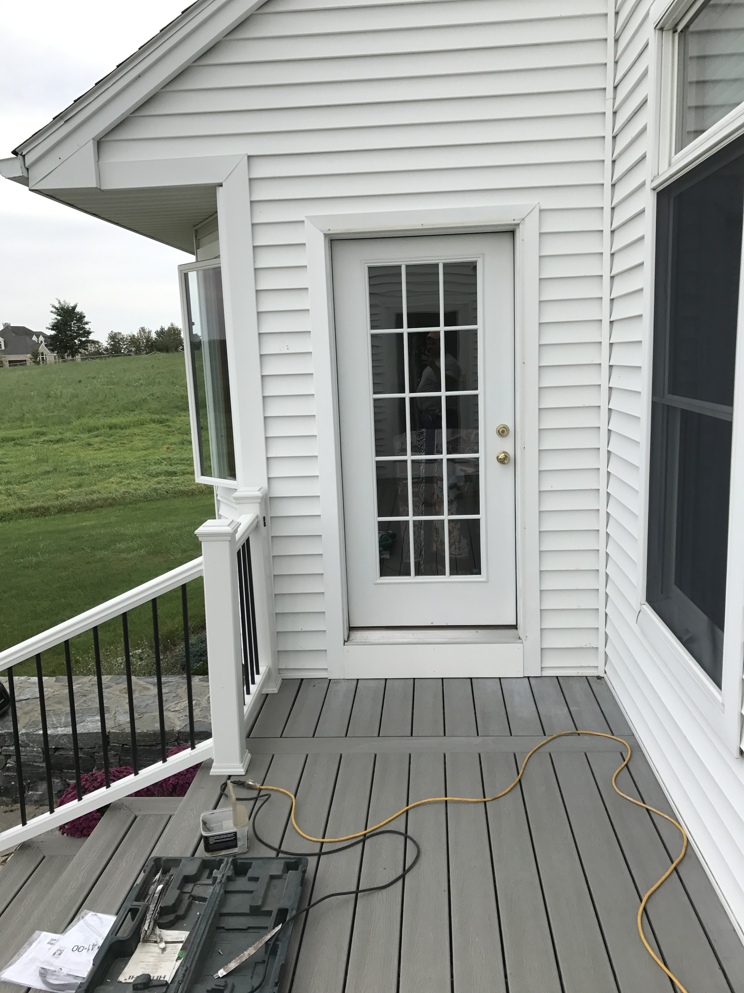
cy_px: 496
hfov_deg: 49.7
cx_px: 372
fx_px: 802
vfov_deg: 63.4
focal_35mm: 28
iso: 20
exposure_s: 1/1030
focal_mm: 3.99
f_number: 1.8
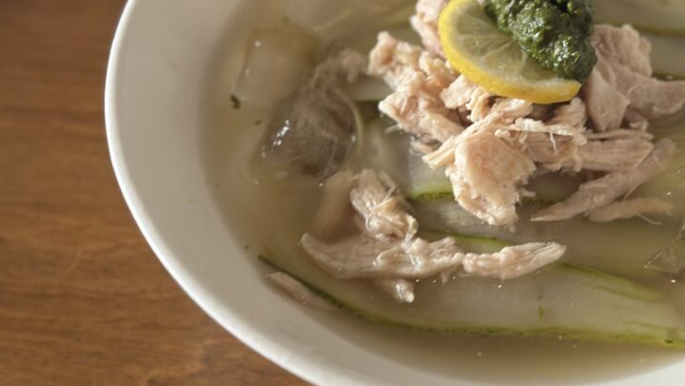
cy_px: 123
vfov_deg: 16.1
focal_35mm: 75
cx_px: 489
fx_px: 1363
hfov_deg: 27.9
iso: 160
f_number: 1.78
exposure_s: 1/60
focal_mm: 6.86
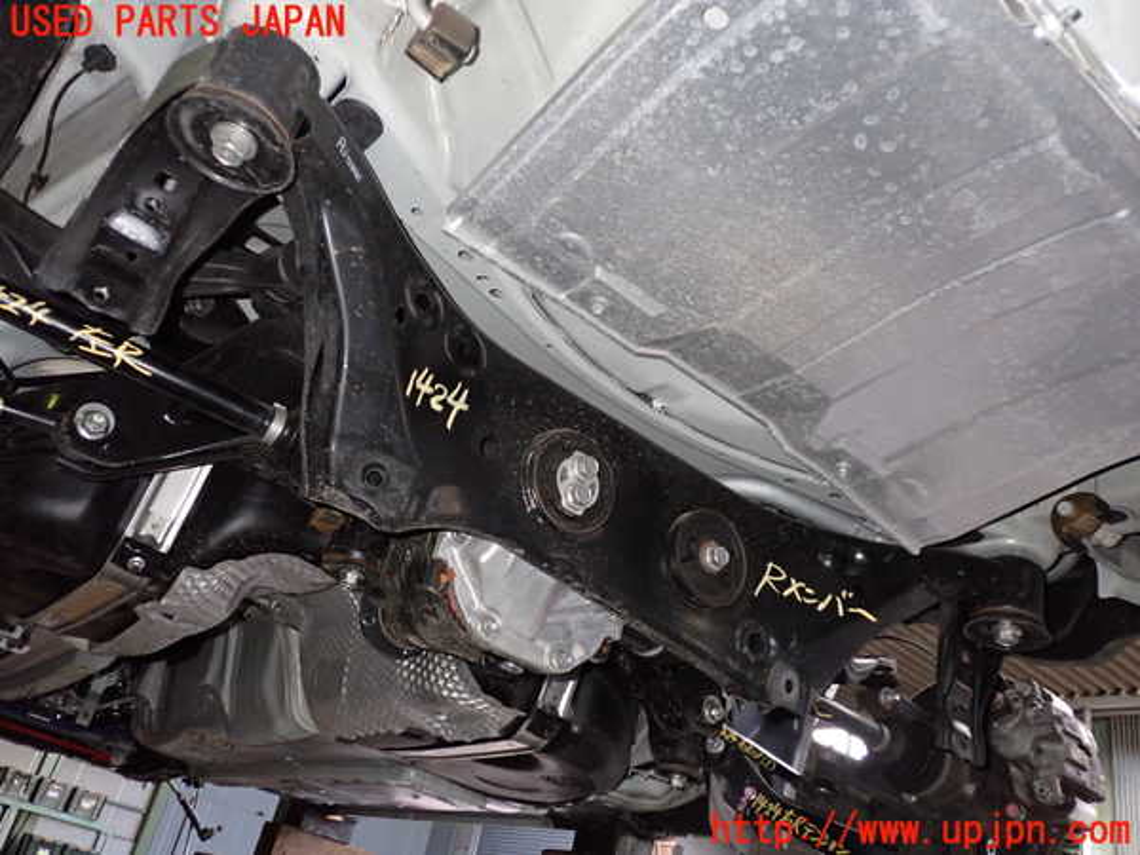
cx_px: 570
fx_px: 988
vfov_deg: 46.8
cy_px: 428
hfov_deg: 60.0
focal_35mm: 30
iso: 500
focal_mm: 5.4
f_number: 6.3
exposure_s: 1/30
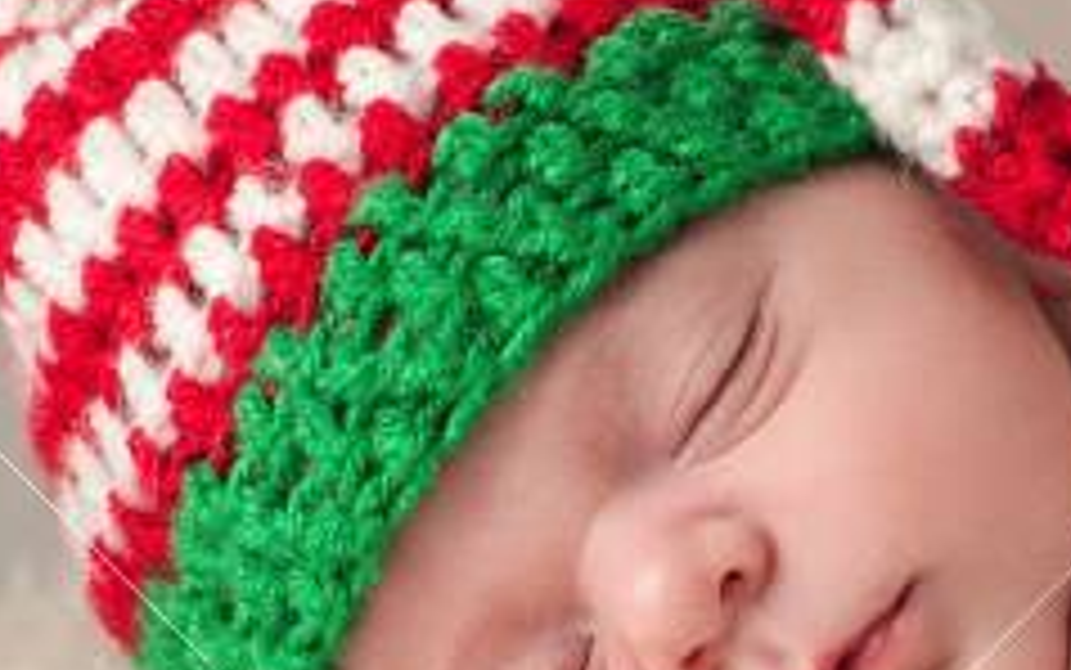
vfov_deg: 2.8
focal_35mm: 473
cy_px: 875
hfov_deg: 4.4
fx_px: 13813
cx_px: 1400
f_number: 4
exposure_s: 1/200
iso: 200
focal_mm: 85
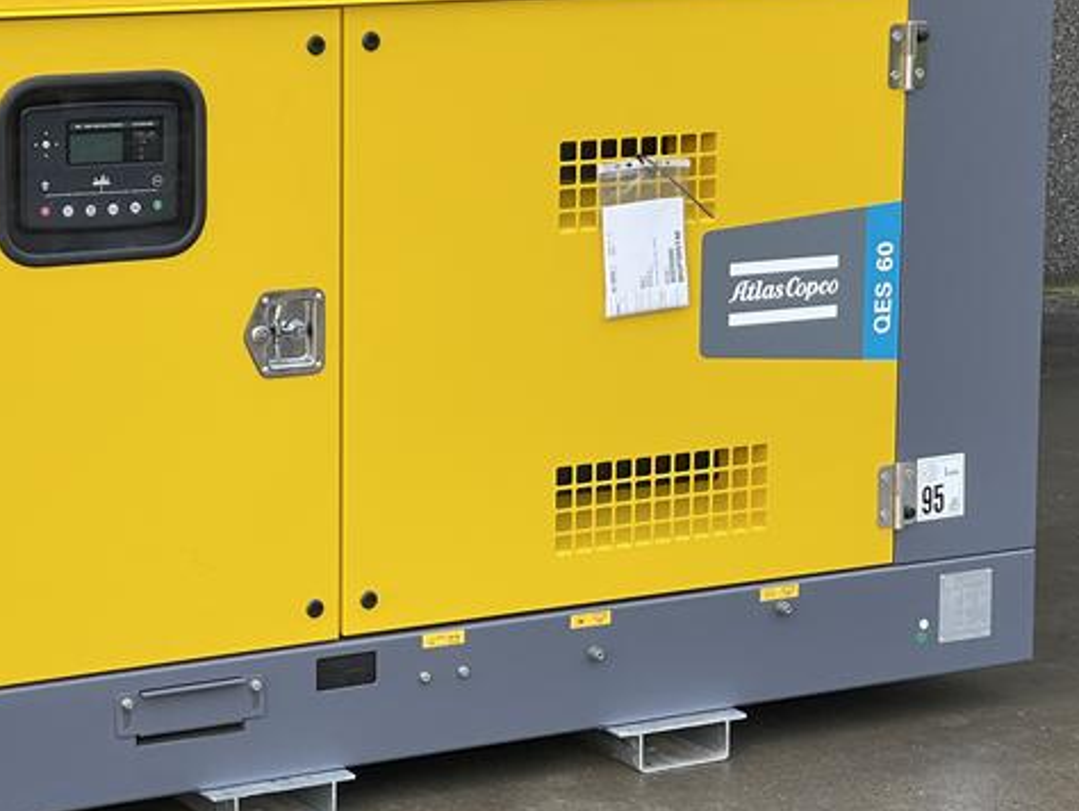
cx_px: 326
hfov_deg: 18.1
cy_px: 298
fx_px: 3368
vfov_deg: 13.7
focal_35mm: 108
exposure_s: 1/99
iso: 64
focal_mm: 7.5
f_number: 2.2
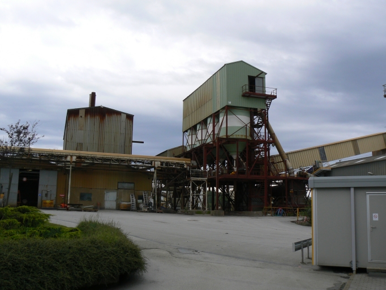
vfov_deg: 39.7
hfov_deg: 51.3
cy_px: 145
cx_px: 193
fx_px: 402
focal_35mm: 36
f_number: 5.6
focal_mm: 6
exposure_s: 1/400
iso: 80
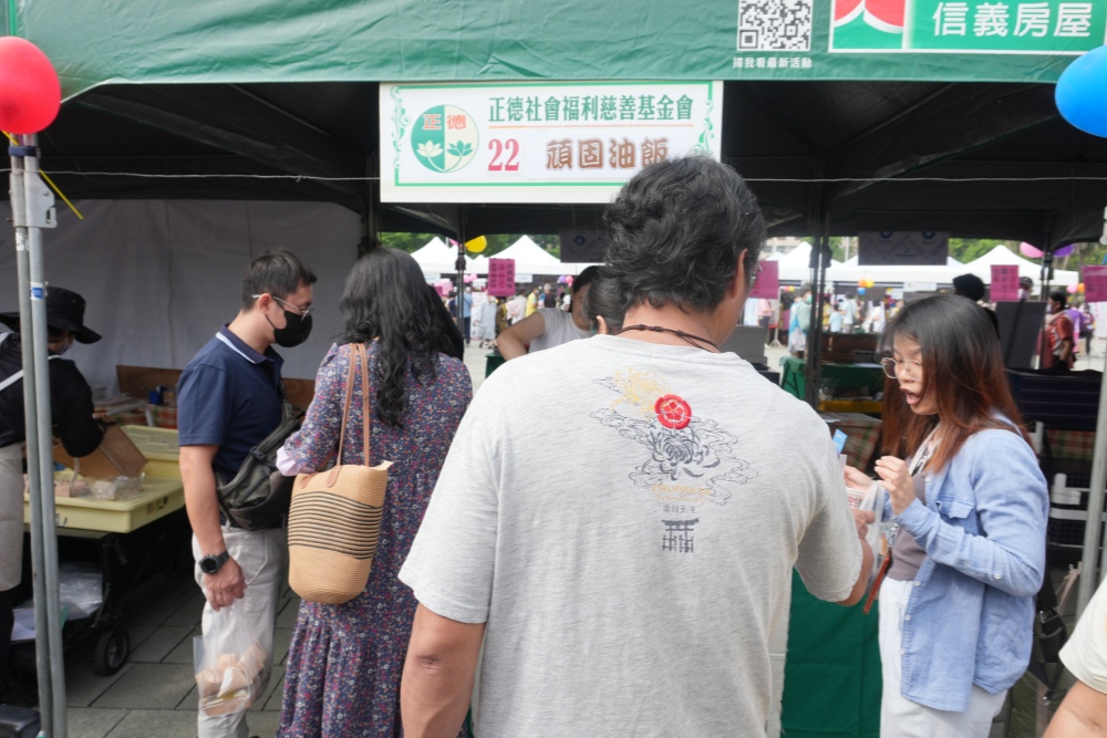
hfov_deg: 73.7
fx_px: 738
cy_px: 369
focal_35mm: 24
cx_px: 554
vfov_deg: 53.1
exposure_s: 1/250
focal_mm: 16
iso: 100
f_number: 5.6
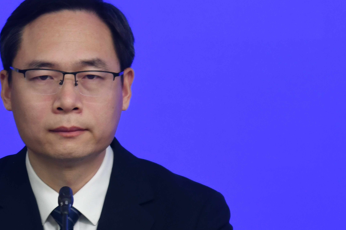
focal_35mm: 259
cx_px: 76
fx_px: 2489
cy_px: 198
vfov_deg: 5.3
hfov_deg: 7.9
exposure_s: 1/80
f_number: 4
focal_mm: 120
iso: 320
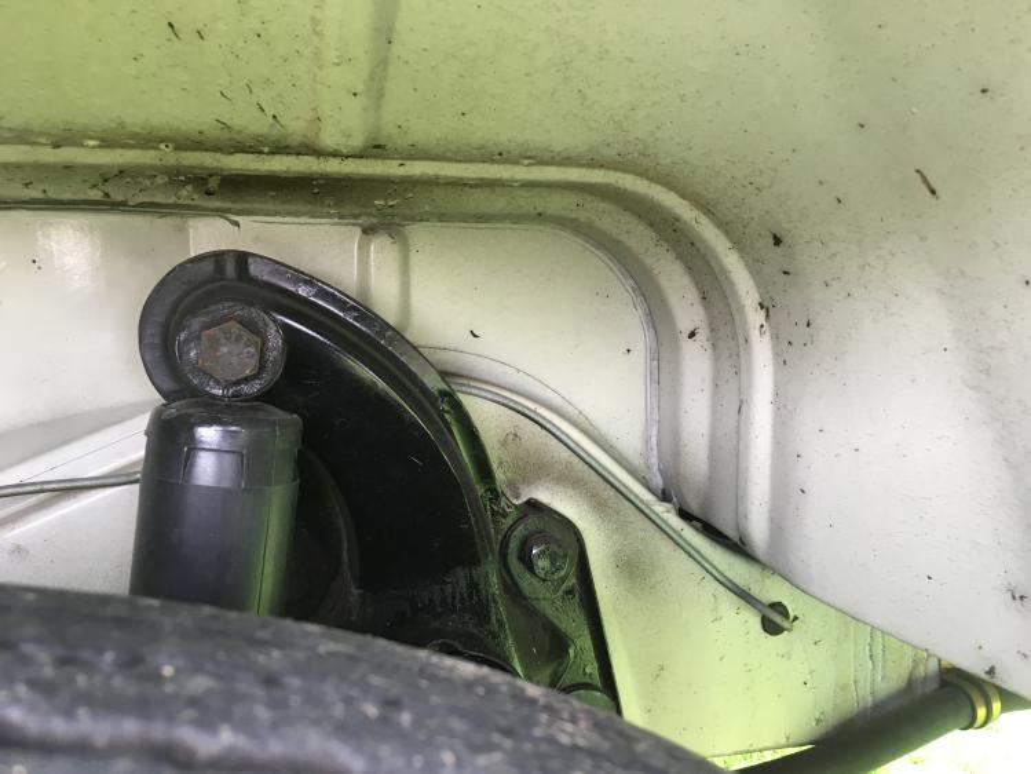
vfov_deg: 48.2
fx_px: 864
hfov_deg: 61.7
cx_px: 516
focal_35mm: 29
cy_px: 387
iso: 80
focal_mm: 4.15
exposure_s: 1/33
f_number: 2.2
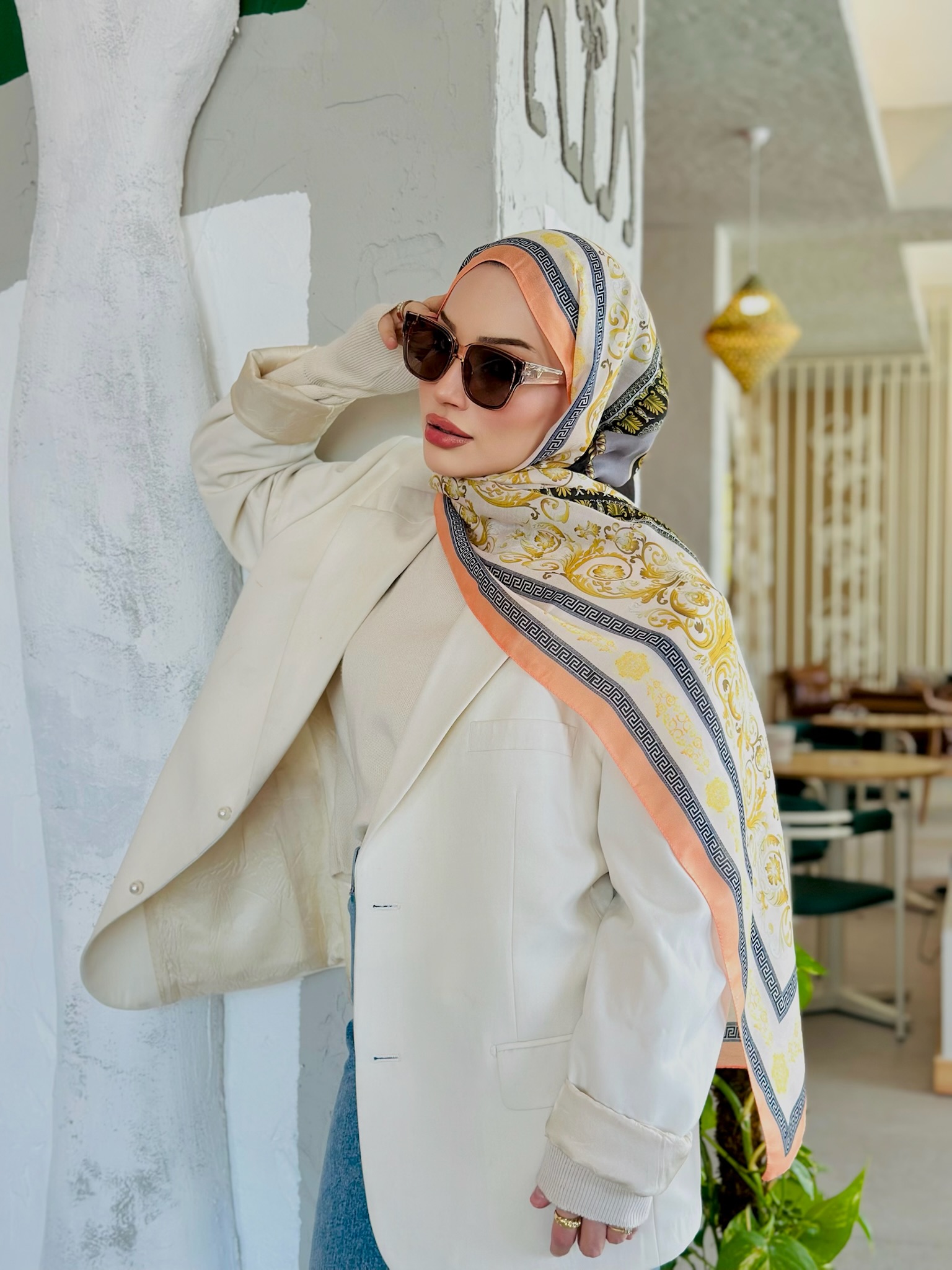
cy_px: 635
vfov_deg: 39.7
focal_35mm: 48
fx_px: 1760
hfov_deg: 30.3
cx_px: 476
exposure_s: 1/179
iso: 80
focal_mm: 6.86
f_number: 1.78
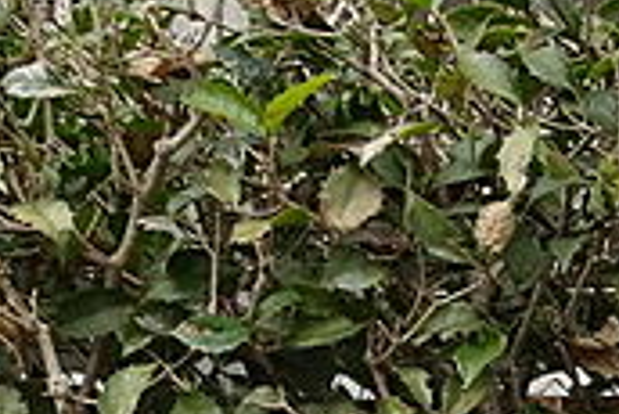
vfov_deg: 13.9
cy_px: 605
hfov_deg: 19.7
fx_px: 1600
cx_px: 860
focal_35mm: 93
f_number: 3.5
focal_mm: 4.1
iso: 80
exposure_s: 1/100
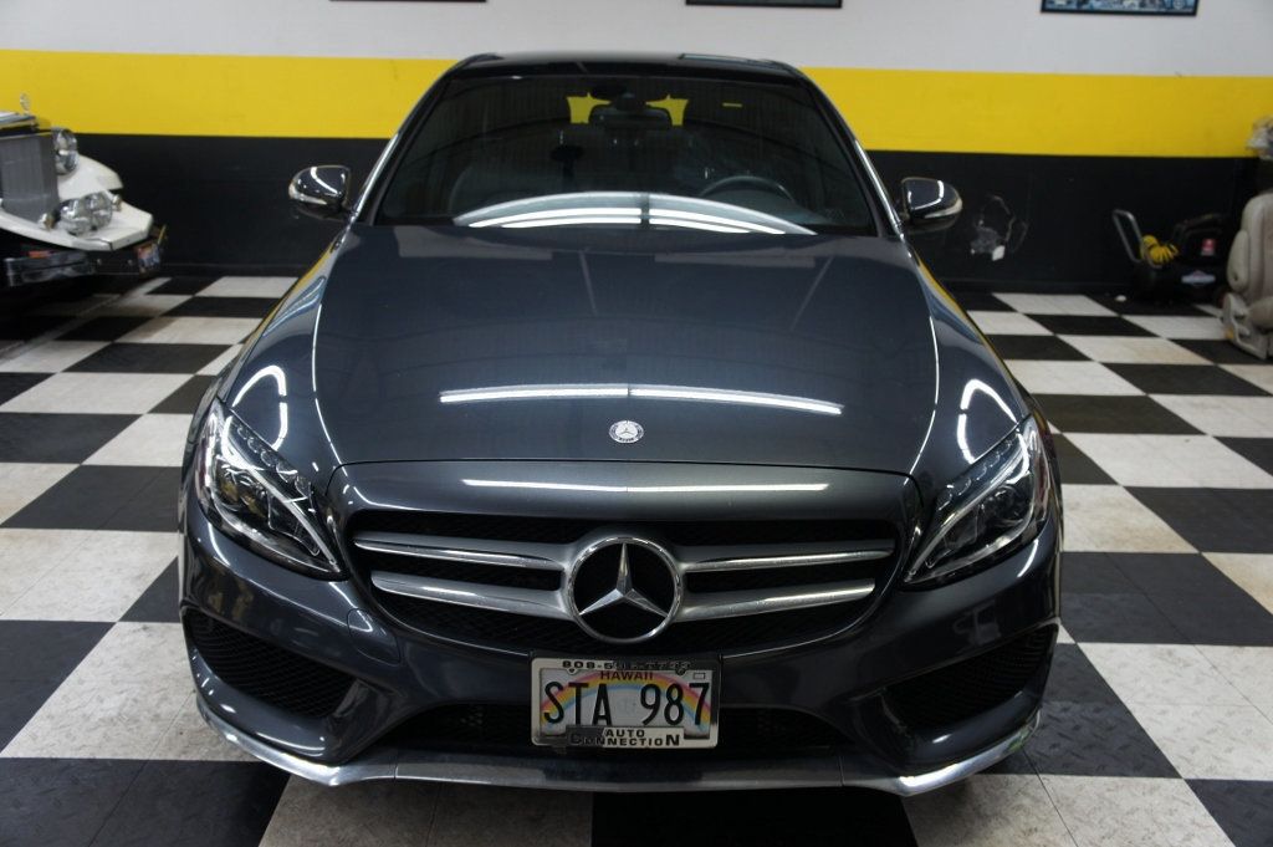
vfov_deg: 39.9
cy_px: 424
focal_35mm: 33
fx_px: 1166
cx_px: 636
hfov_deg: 57.3
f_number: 4
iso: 320
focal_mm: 22
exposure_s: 1/40
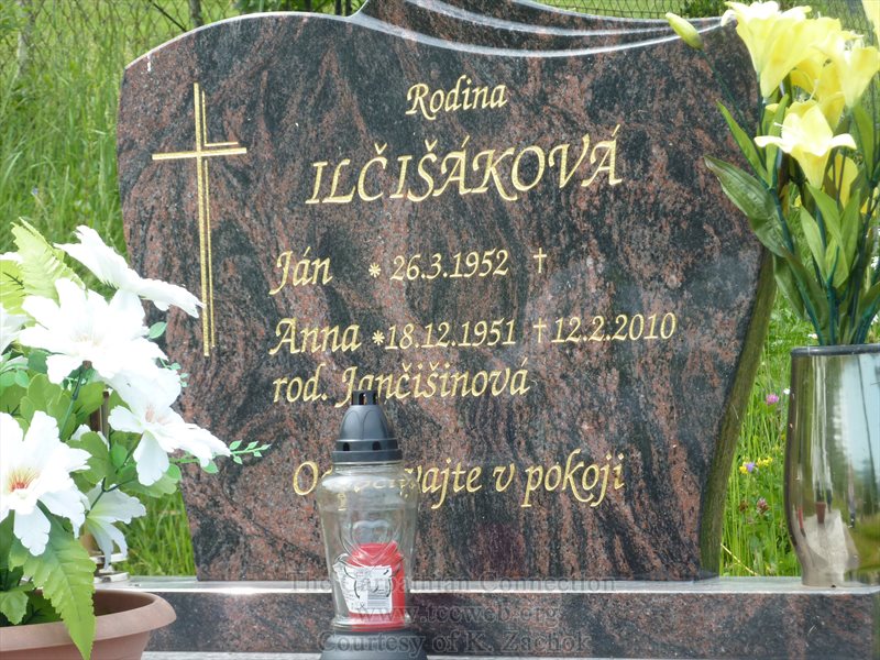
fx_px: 3025
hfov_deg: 16.6
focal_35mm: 119
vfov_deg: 12.5
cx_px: 440
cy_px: 330
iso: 80
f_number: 4.4
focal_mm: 19.5
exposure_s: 1/160
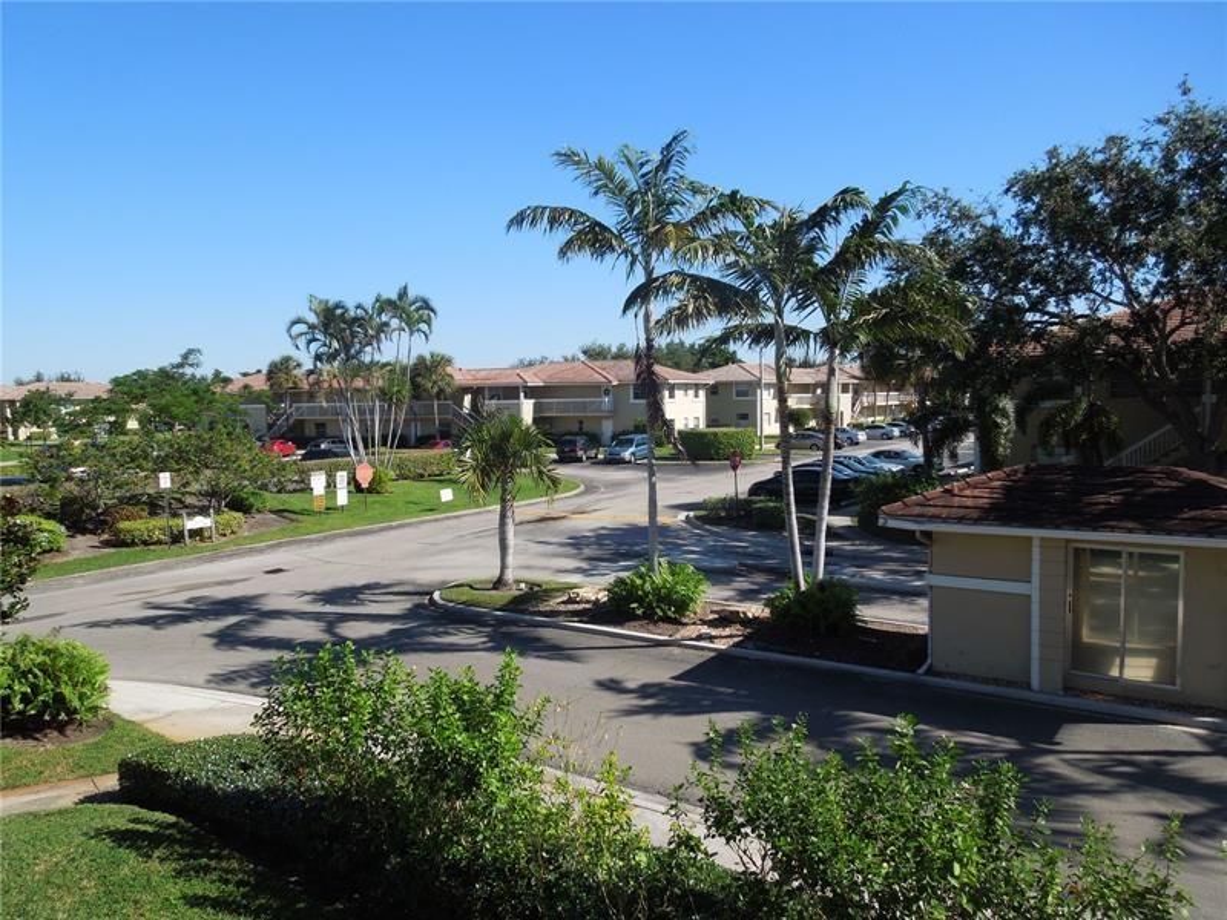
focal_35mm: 25
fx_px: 886
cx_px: 614
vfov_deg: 54.9
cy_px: 460
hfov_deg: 69.4
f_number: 3.3
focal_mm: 4.5
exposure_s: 1/1000
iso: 100
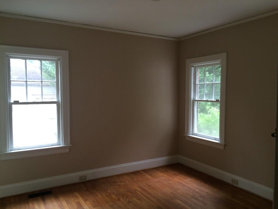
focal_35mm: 29
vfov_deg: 48.2
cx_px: 139
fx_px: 233
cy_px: 104
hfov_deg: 61.7
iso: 80
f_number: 2.2
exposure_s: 1/30
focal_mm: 4.15
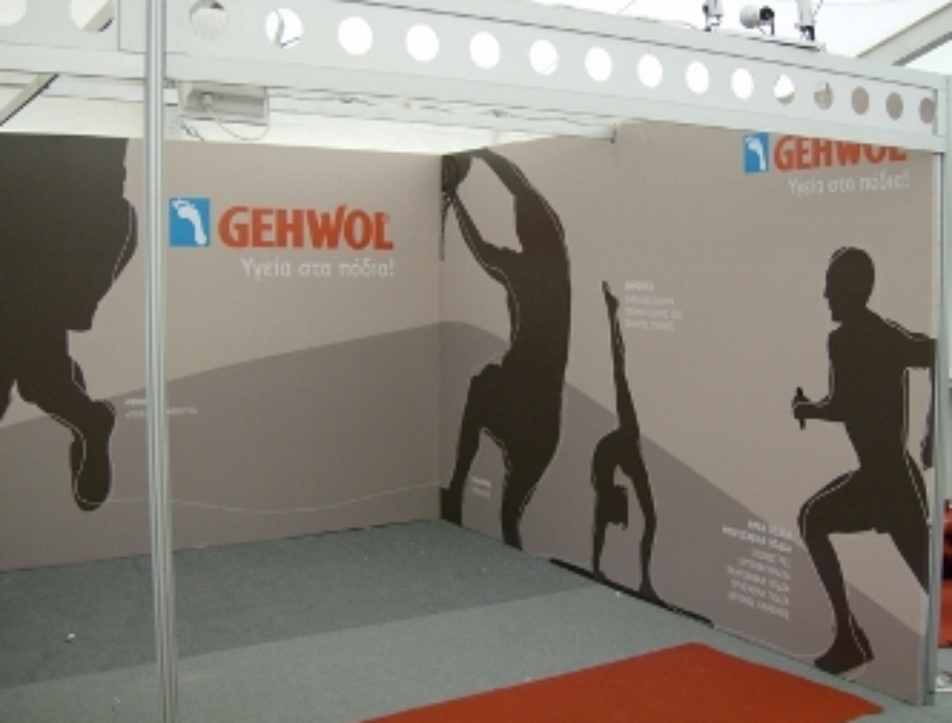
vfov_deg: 38.0
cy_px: 347
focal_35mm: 38
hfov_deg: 48.8
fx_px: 1050
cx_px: 476
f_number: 2.8
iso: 100
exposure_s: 1/211
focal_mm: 6
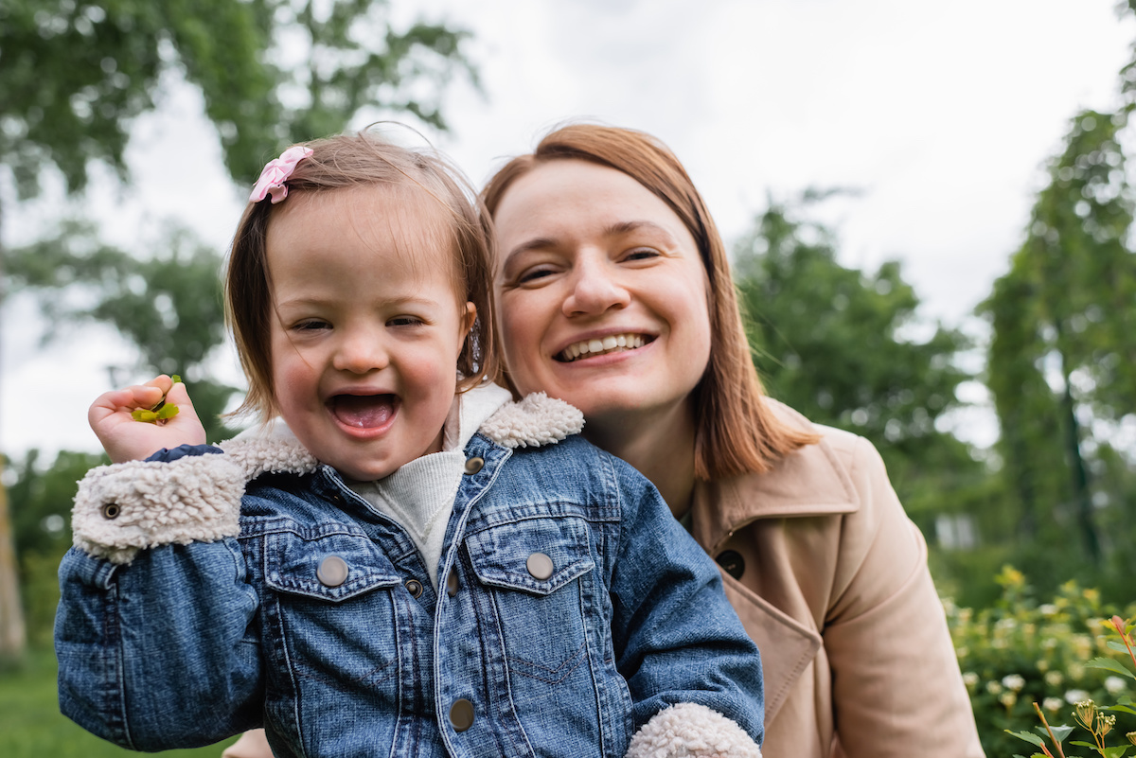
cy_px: 379
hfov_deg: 54.4
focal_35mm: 35
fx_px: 1105
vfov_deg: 37.9
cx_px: 568
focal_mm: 35
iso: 250
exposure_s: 1/640
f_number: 4
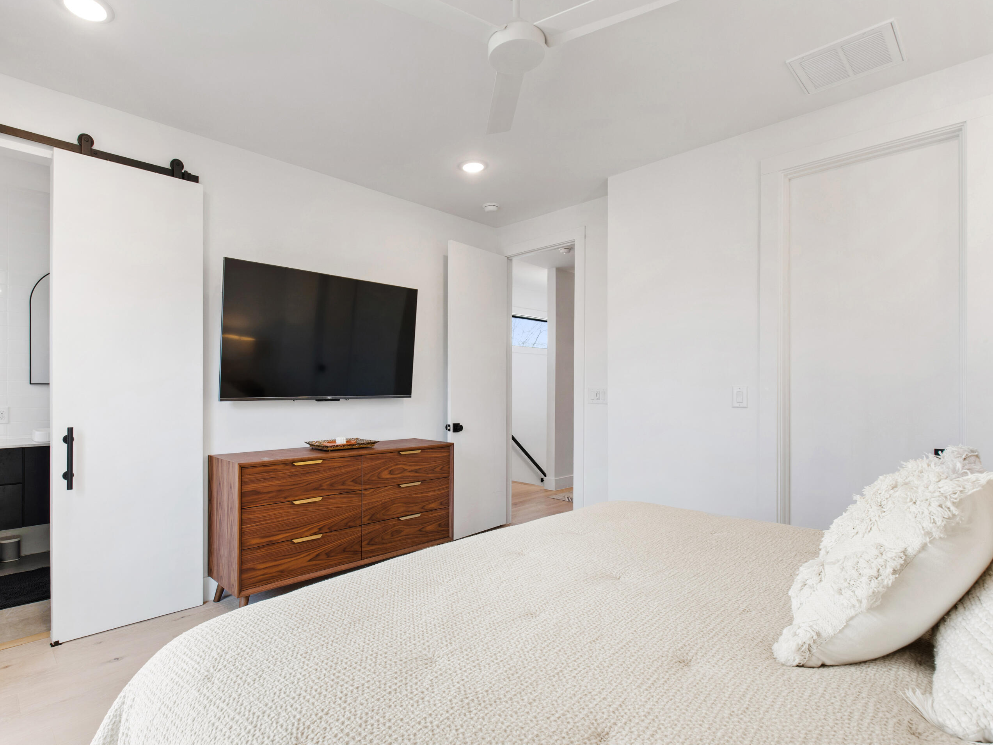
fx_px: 488
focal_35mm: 17
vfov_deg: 74.7
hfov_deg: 90.7
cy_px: 379
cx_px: 442
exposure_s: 1/1.67
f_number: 8
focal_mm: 10
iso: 100
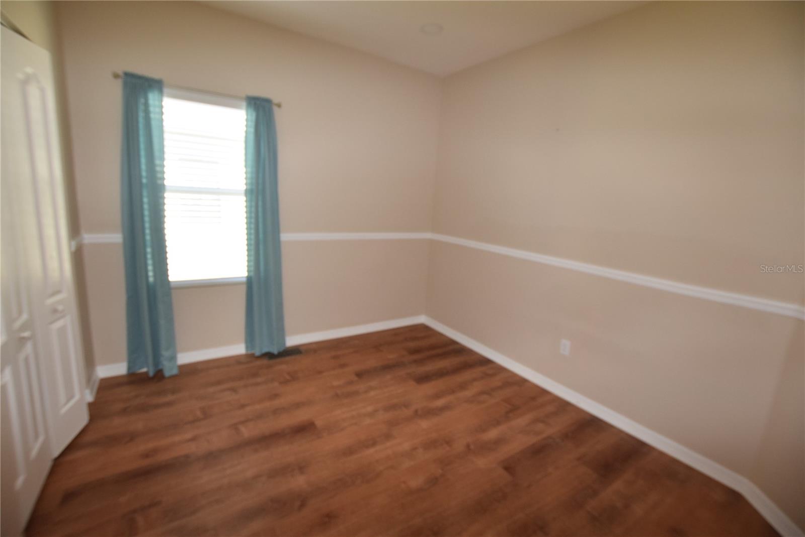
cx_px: 402
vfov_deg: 77.3
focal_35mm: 15
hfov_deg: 100.4
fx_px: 335
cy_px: 268
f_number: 5
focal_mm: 10
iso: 800
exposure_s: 1/100
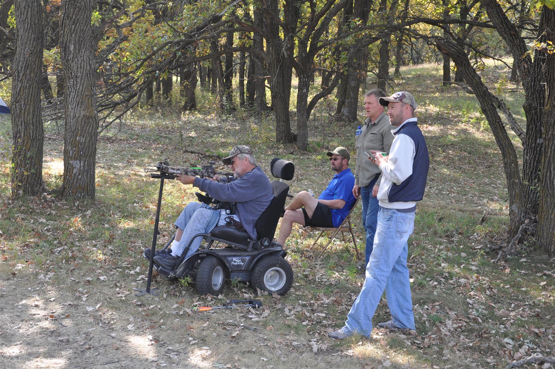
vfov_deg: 25.7
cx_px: 278
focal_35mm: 52
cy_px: 184
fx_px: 808
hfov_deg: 37.9
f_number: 5.6
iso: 360
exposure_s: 1/125
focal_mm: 35
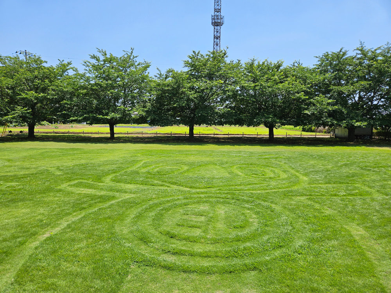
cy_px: 146
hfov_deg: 73.9
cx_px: 196
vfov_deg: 58.9
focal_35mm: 23
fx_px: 260
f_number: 1.8
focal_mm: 5.4
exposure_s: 1/2105
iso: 25
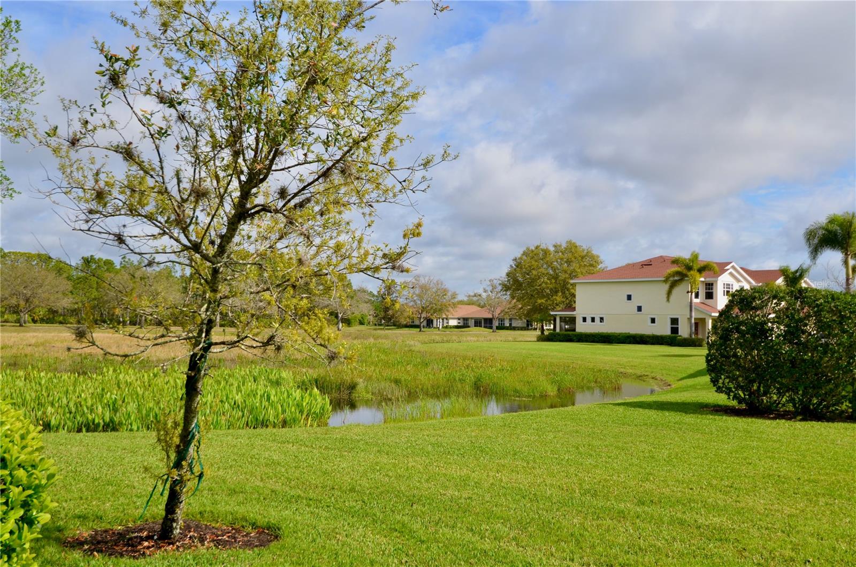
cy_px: 284
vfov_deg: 36.7
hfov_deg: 53.2
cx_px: 428
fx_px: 854
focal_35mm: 36
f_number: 9
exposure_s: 1/320
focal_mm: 24
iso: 100
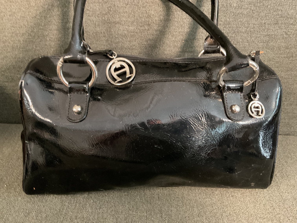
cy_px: 112
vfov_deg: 48.2
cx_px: 148
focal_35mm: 29
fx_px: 249
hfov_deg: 61.7
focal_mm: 3
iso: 500
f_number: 1.8
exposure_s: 1/24
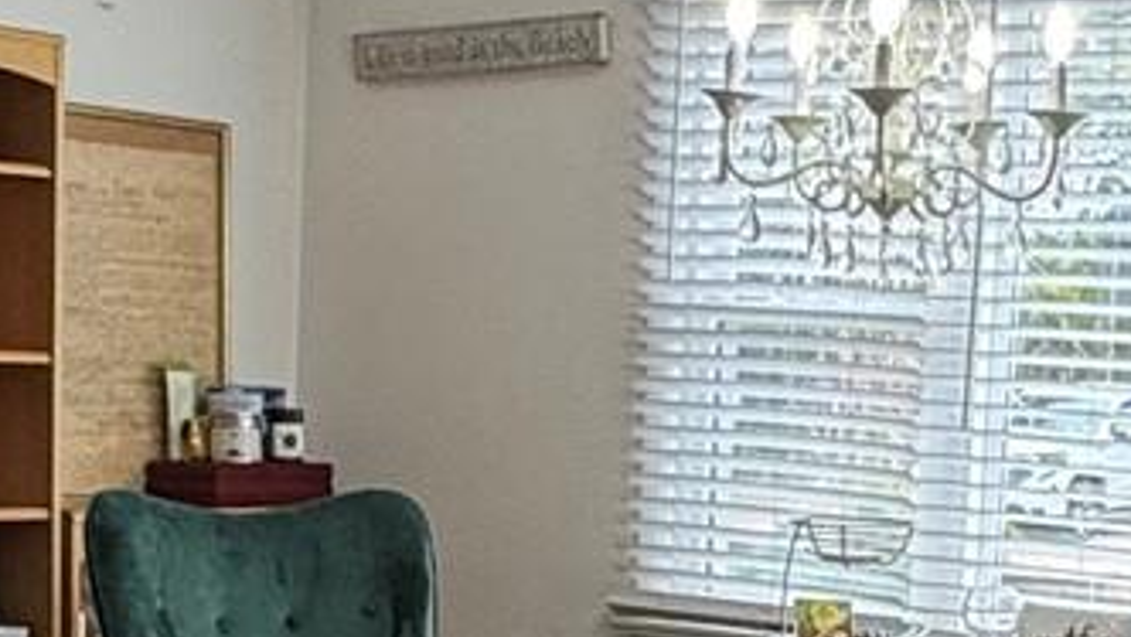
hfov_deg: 22.7
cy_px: 715
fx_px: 2820
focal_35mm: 94
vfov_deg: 12.6
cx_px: 620
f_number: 2.2
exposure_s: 1/120
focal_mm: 2.22
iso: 80
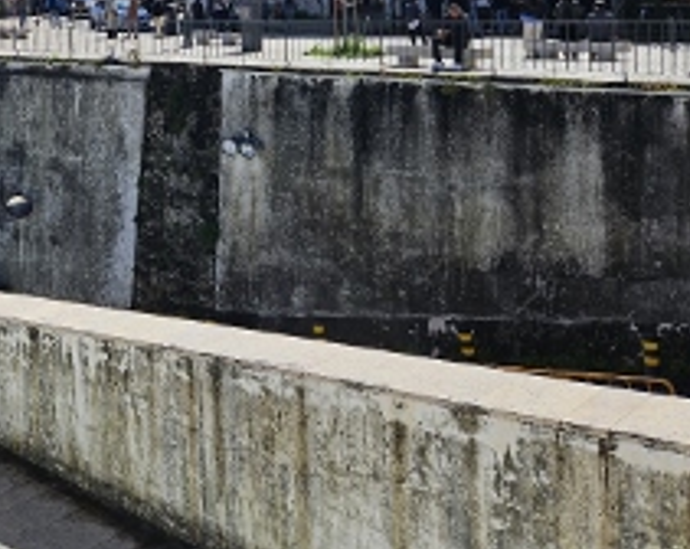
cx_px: 16
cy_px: 49
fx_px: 978
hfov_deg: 35.5
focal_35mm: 48
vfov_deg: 30.0
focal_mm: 5.4
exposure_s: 1/2483
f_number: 1.8
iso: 25
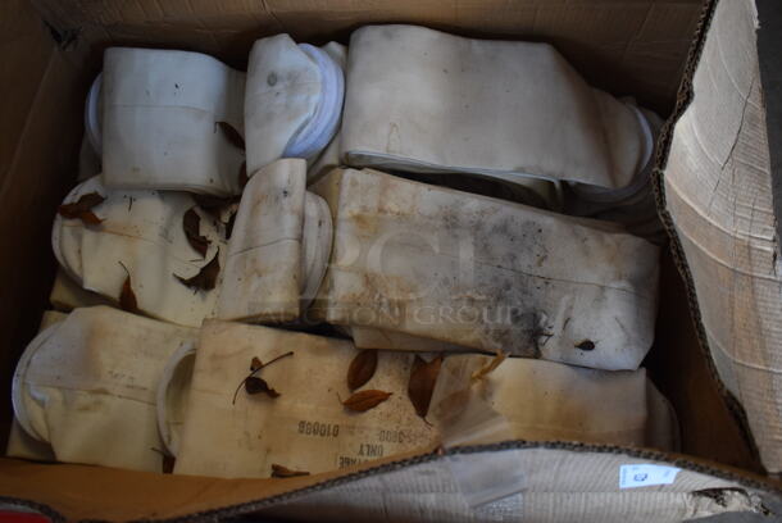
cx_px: 391
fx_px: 750
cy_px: 262
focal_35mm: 34
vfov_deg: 38.4
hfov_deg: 55.1
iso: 800
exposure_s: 1/160
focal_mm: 23
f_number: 3.8
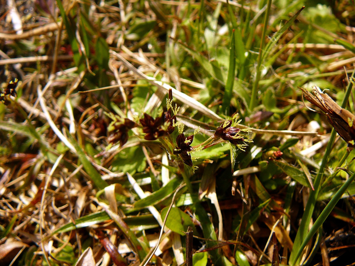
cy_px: 133
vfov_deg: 40.7
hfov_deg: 52.6
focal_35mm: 35
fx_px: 359
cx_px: 178
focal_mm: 5.2
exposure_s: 1/800
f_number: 2.8
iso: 80
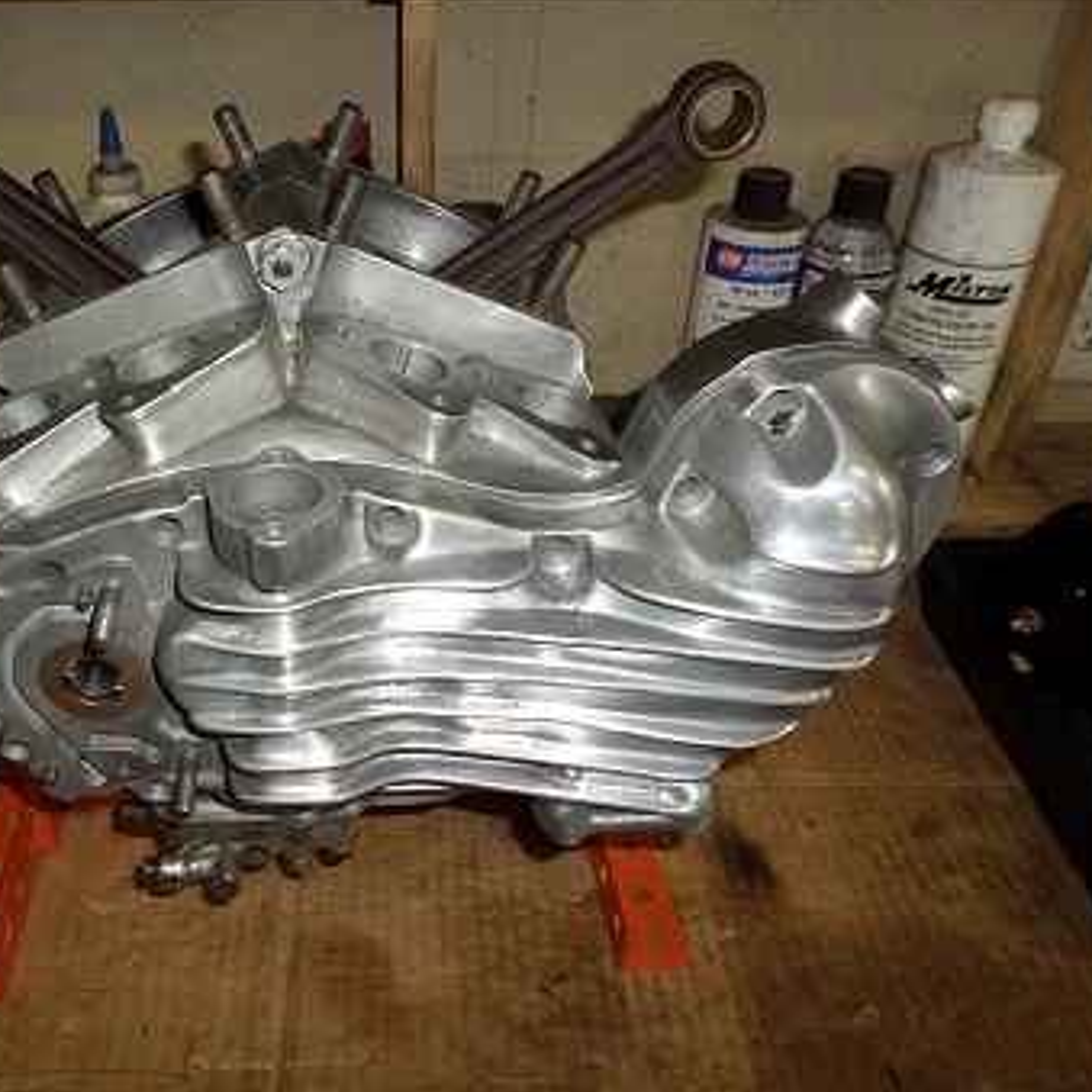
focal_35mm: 30
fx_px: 1071
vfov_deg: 54.0
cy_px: 543
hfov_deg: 53.2
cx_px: 383
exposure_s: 1/30
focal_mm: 4.5
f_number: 2.5
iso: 100
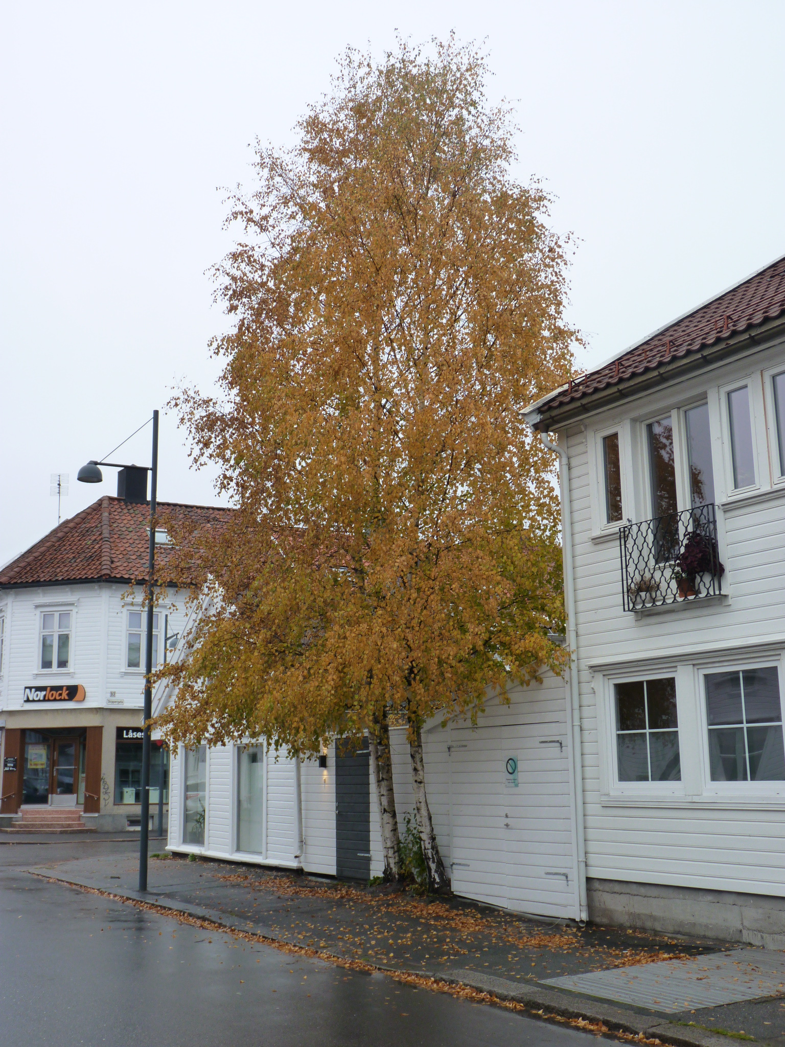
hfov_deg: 36.0
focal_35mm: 40
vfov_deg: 46.8
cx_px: 392
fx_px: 1209
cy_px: 524
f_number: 3
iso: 125
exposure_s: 1/125
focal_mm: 7.1
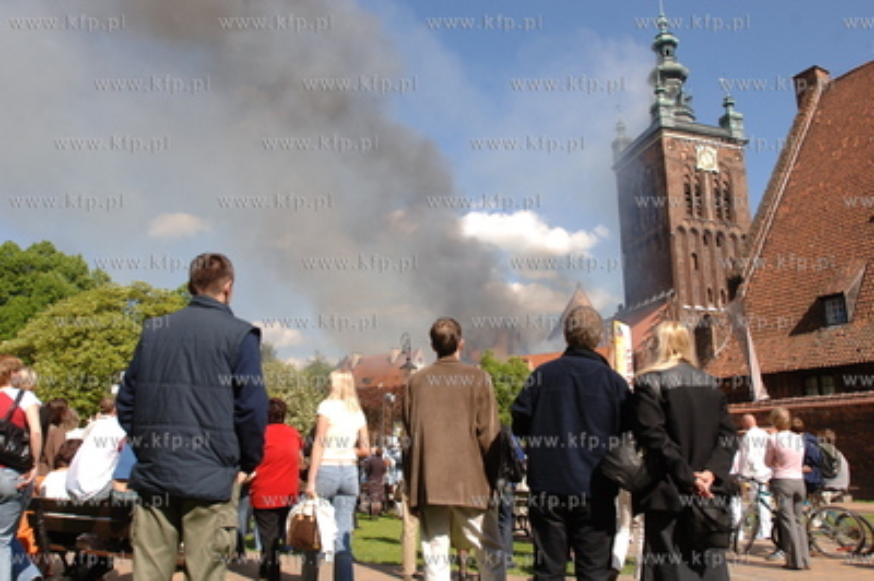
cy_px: 290
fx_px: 619
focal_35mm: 26
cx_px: 437
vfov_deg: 50.3
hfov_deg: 70.5
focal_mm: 17
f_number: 6.3
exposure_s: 1/1000
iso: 400
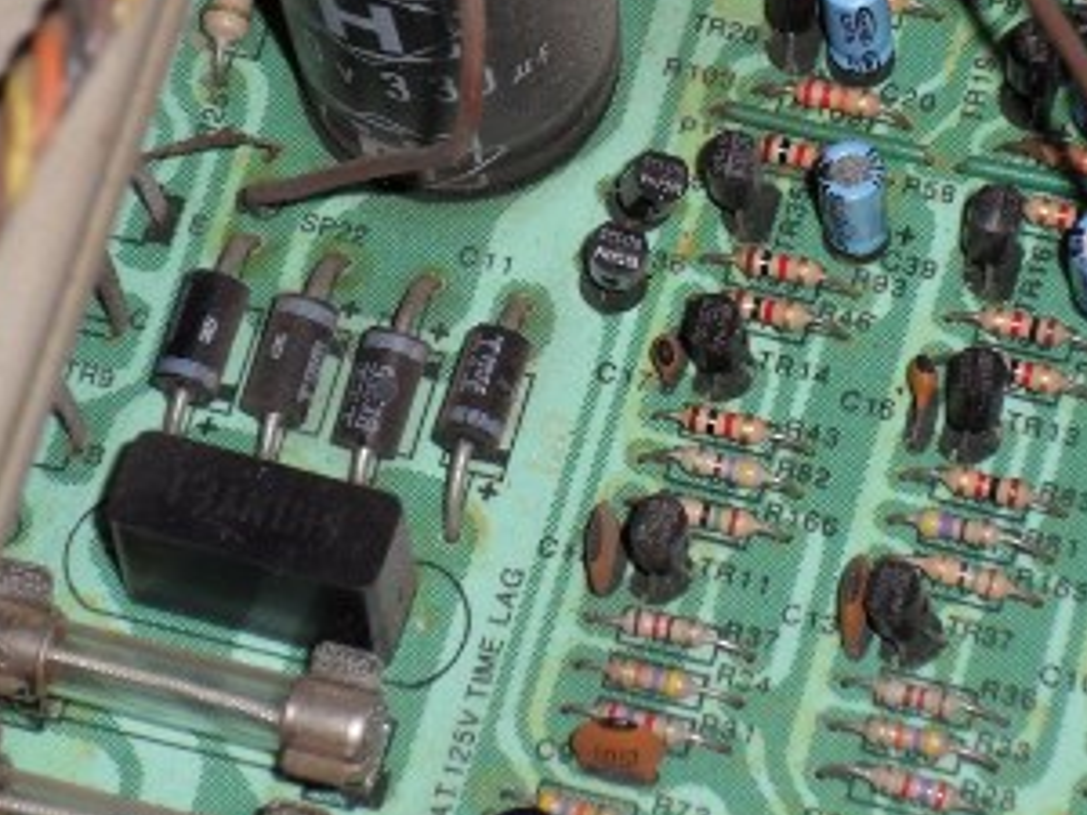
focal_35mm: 209
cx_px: 714
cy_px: 261
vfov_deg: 7.1
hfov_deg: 9.5
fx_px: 6563
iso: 240
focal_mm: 25
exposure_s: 1/60
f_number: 16.4
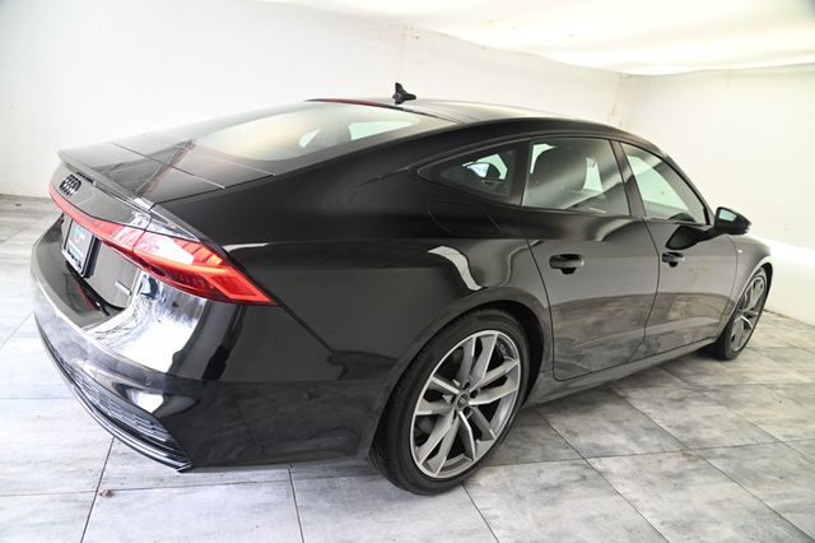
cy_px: 272
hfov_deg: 73.8
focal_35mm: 24
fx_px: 543
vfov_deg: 53.1
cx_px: 408
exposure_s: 1/60
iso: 1250
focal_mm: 24
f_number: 6.3
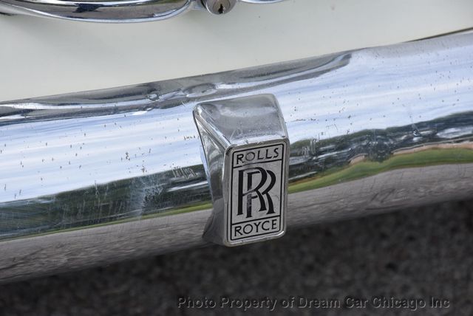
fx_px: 2762
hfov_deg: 9.8
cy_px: 158
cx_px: 236
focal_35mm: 210
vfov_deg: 6.6
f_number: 8
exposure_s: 1/1000
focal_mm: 140
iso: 560
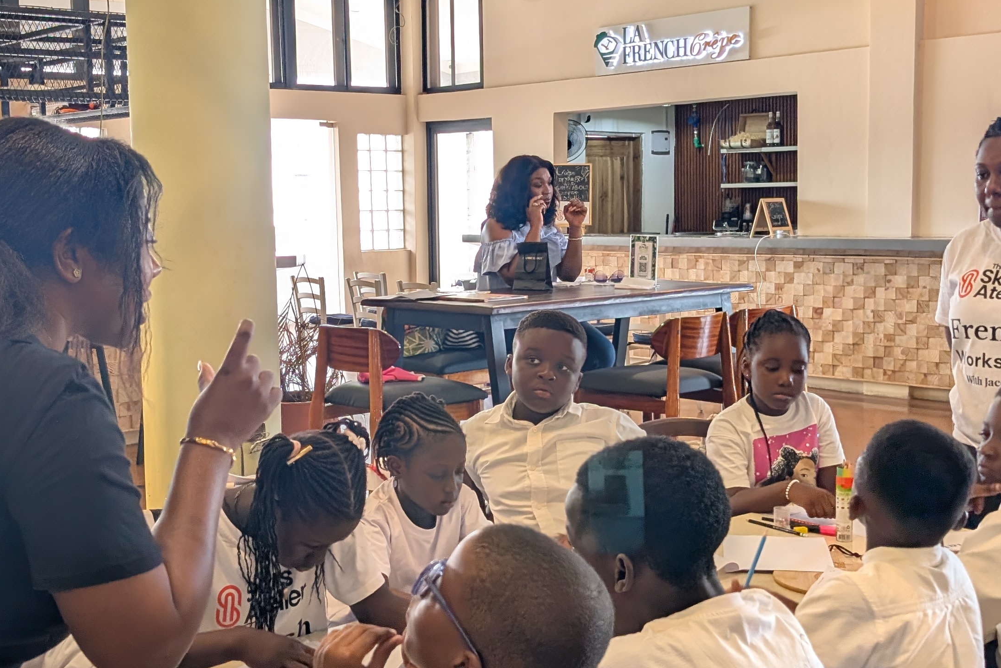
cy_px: 336
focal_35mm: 47
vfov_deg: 28.7
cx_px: 459
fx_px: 1307
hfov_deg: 41.9
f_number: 1.68
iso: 94
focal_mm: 6.9
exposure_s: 1/100
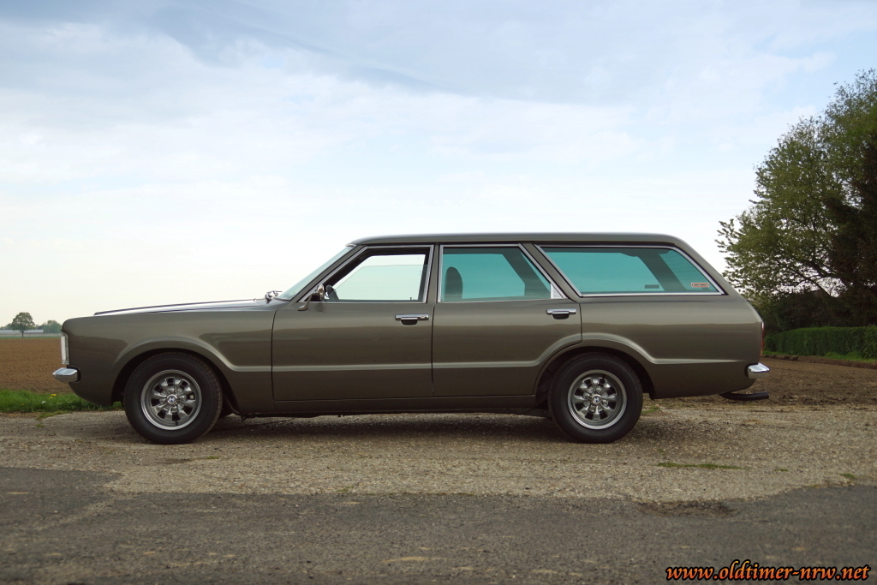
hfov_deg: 43.6
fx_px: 1096
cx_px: 438
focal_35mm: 45
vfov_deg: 29.9
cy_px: 292
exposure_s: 1/160
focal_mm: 30
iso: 100
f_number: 4
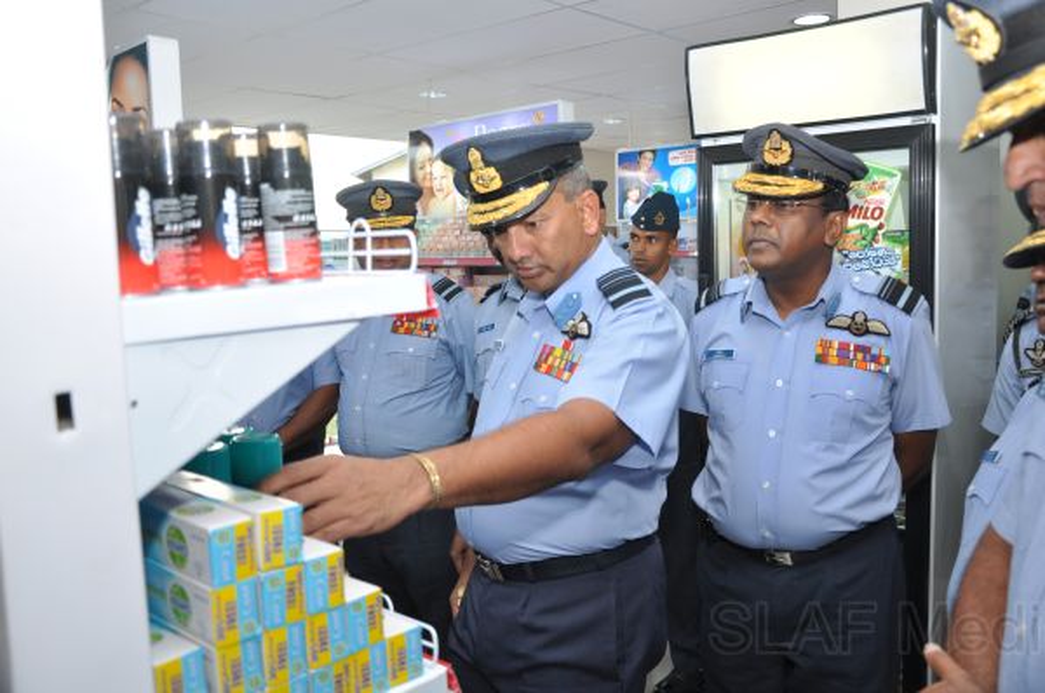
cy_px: 346
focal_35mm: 32
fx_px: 913
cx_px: 522
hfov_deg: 59.6
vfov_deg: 41.6
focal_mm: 21
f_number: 3.8
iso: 250
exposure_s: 1/60
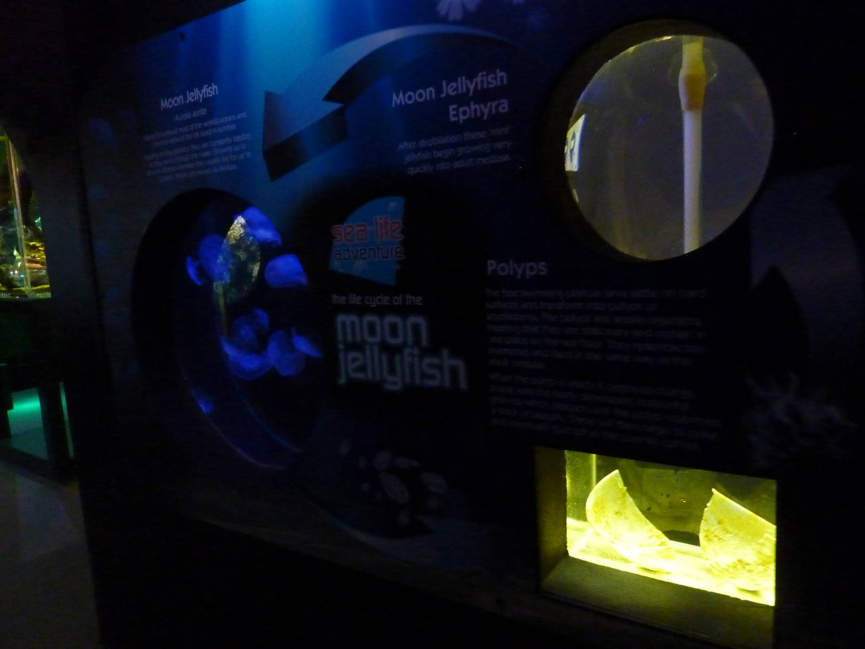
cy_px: 324
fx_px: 625
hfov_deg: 69.4
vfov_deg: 54.9
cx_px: 432
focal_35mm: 25
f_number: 3.3
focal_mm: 4.1
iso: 800
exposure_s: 1/13
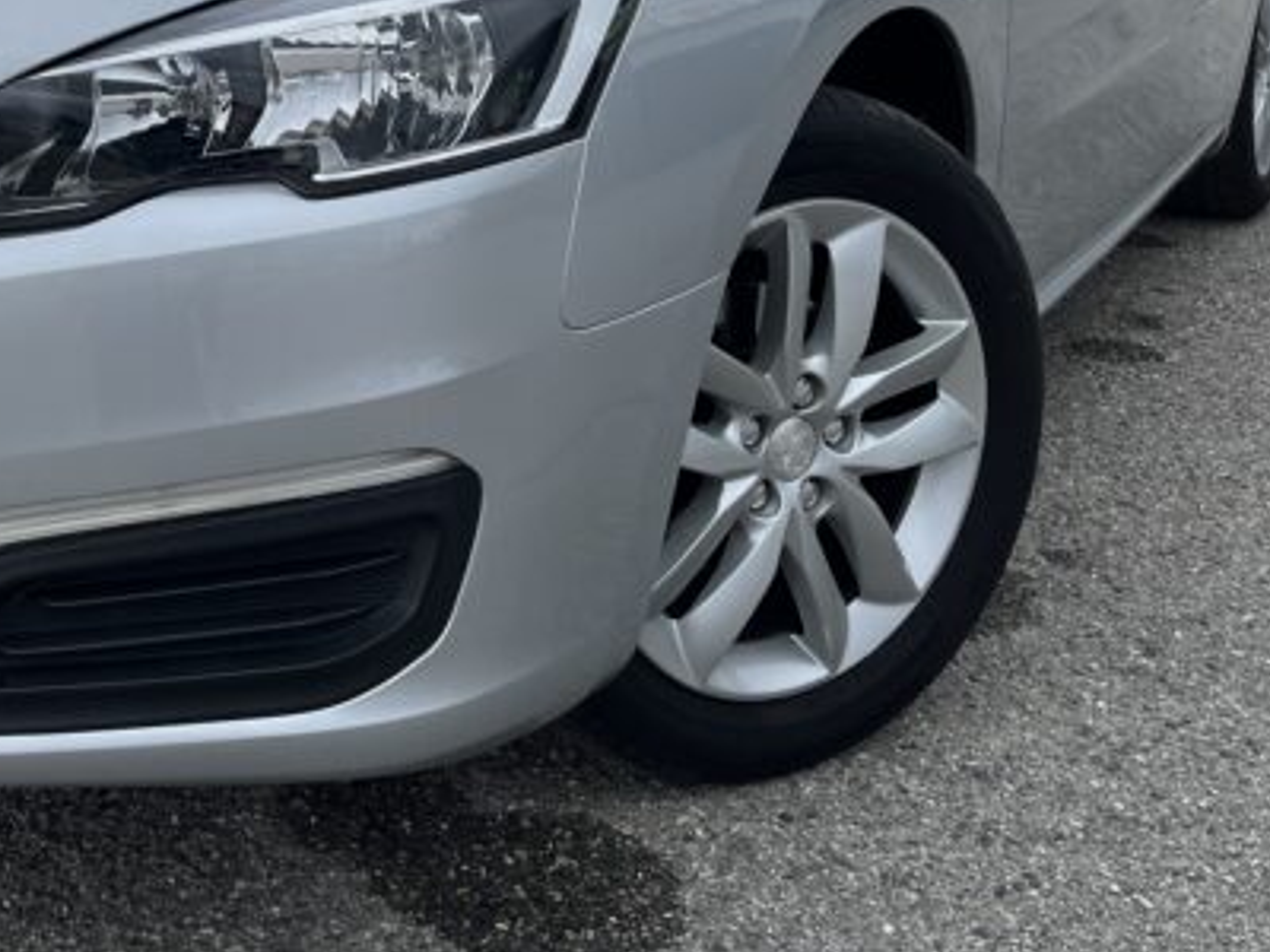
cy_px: 60
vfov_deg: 26.9
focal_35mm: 52
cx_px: 203
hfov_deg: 35.3
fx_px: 1908
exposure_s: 1/1238
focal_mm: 5.1
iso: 50
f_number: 1.6
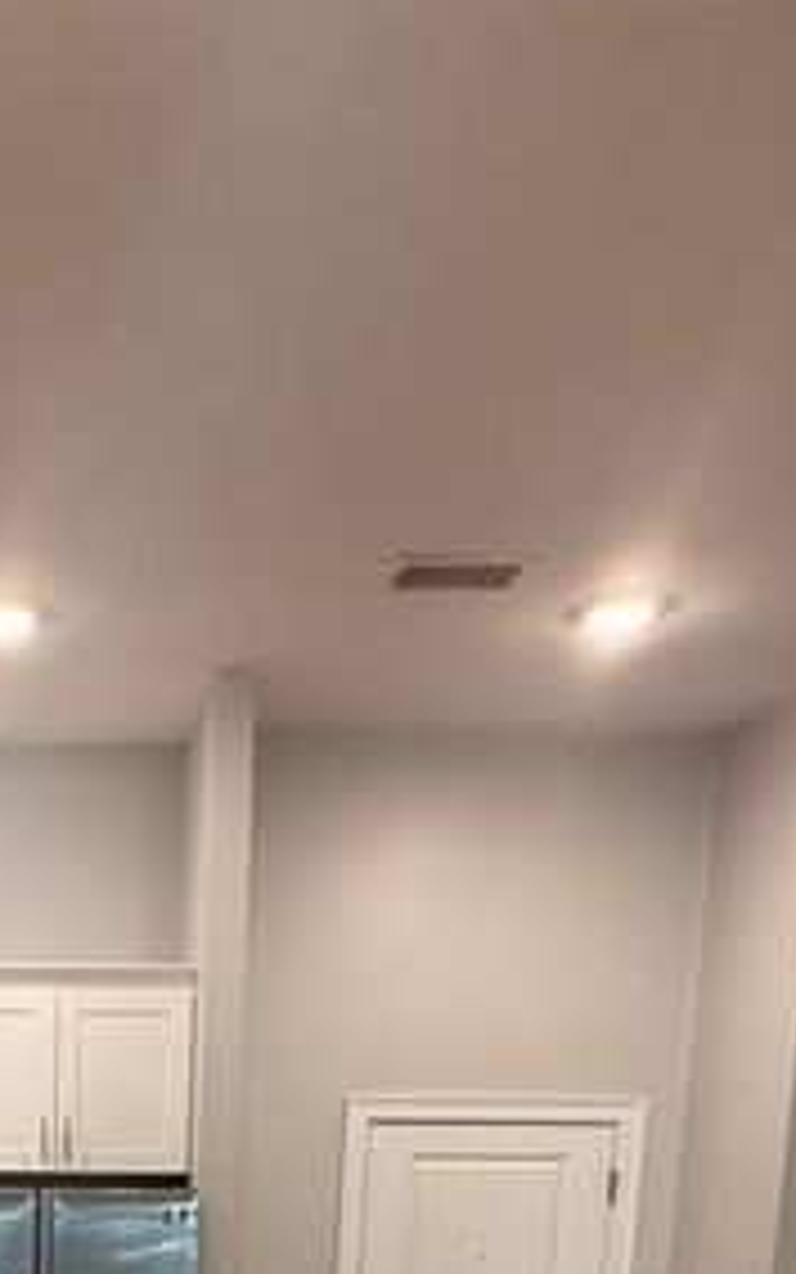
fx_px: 1214
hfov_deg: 33.6
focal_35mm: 35
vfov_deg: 41.4
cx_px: 27
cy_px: 1465
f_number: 2.2
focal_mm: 2.22
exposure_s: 1/60
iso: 200
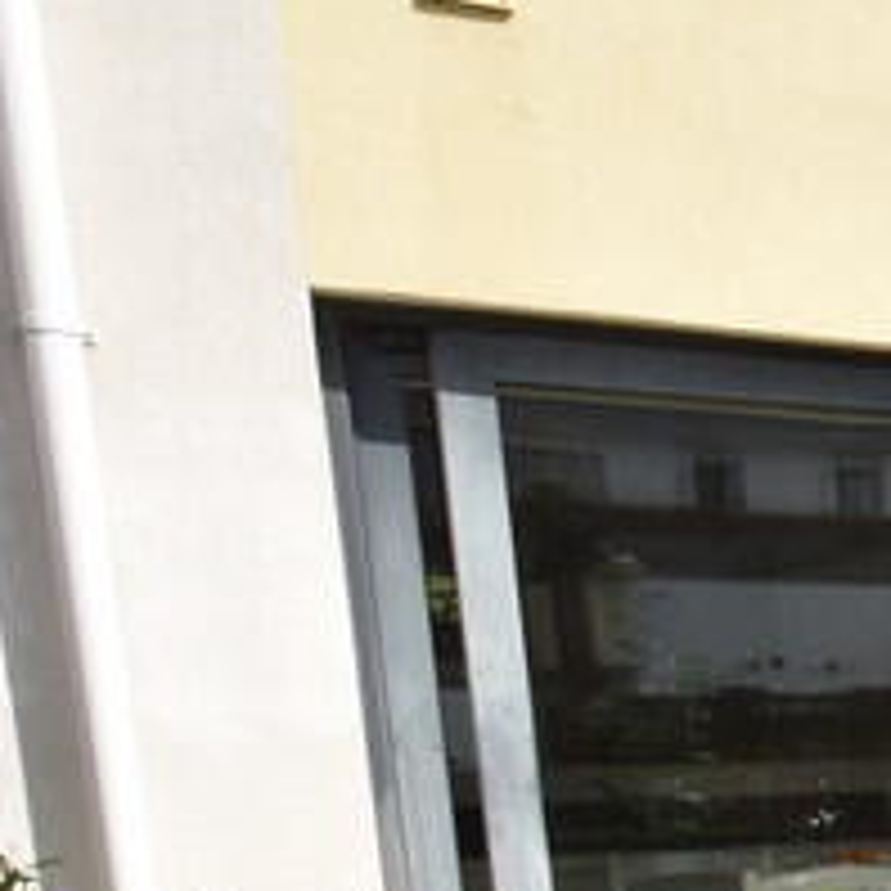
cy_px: 1019
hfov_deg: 14.7
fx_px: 1922
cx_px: 2187
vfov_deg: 24.1
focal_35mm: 66
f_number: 8
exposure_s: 1/200
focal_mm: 10
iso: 100
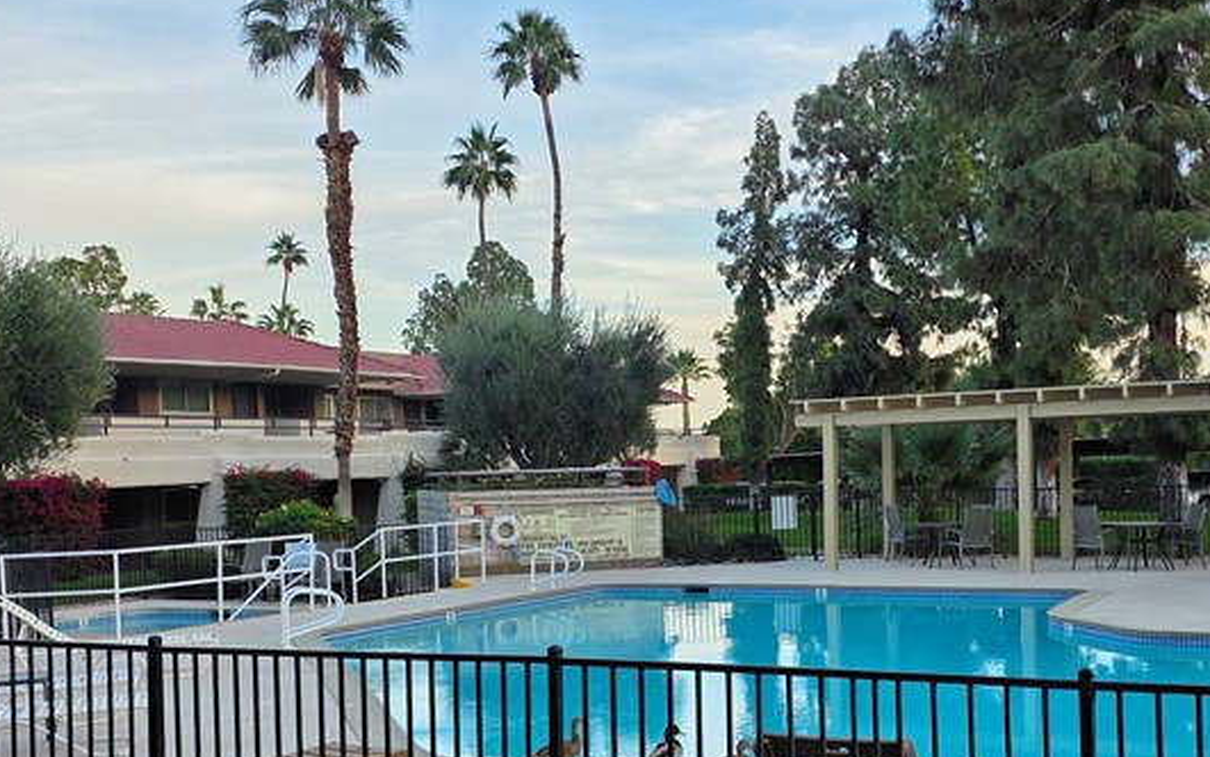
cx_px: 736
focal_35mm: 47
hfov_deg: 42.4
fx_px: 1550
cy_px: 515
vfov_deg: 27.2
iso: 32
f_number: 1.7
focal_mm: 6.3
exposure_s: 1/359
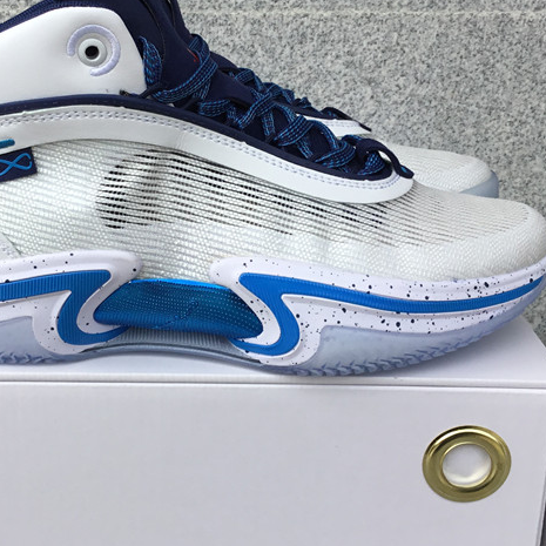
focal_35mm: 53
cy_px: 268
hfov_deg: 32.1
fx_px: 946
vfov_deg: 32.2
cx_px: 205
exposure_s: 1/191
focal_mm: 3.3
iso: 25
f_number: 2.4
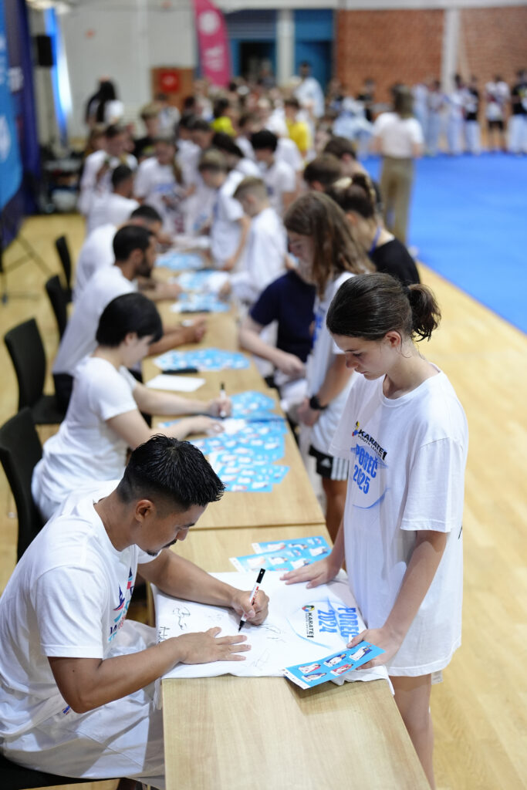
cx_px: 264
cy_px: 395
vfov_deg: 39.6
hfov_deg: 27.0
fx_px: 1097
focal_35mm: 50
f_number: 1.6
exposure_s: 1/640
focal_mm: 50
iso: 1600
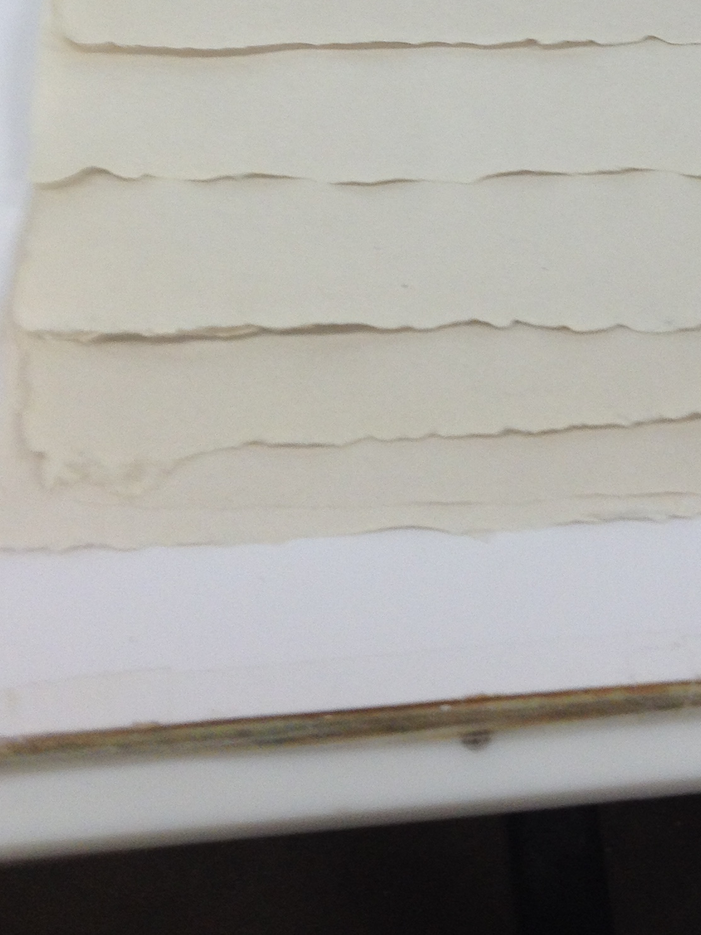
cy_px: -79
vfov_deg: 23.8
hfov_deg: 19.0
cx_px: 509
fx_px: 2079
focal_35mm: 77
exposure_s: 1/60
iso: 64
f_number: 2.4
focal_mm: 4.28
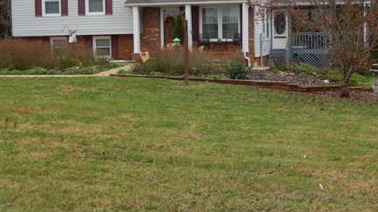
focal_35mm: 57
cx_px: 234
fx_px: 571
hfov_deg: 36.4
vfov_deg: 20.9
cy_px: 55
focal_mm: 6.5
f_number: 4
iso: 125
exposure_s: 1/200
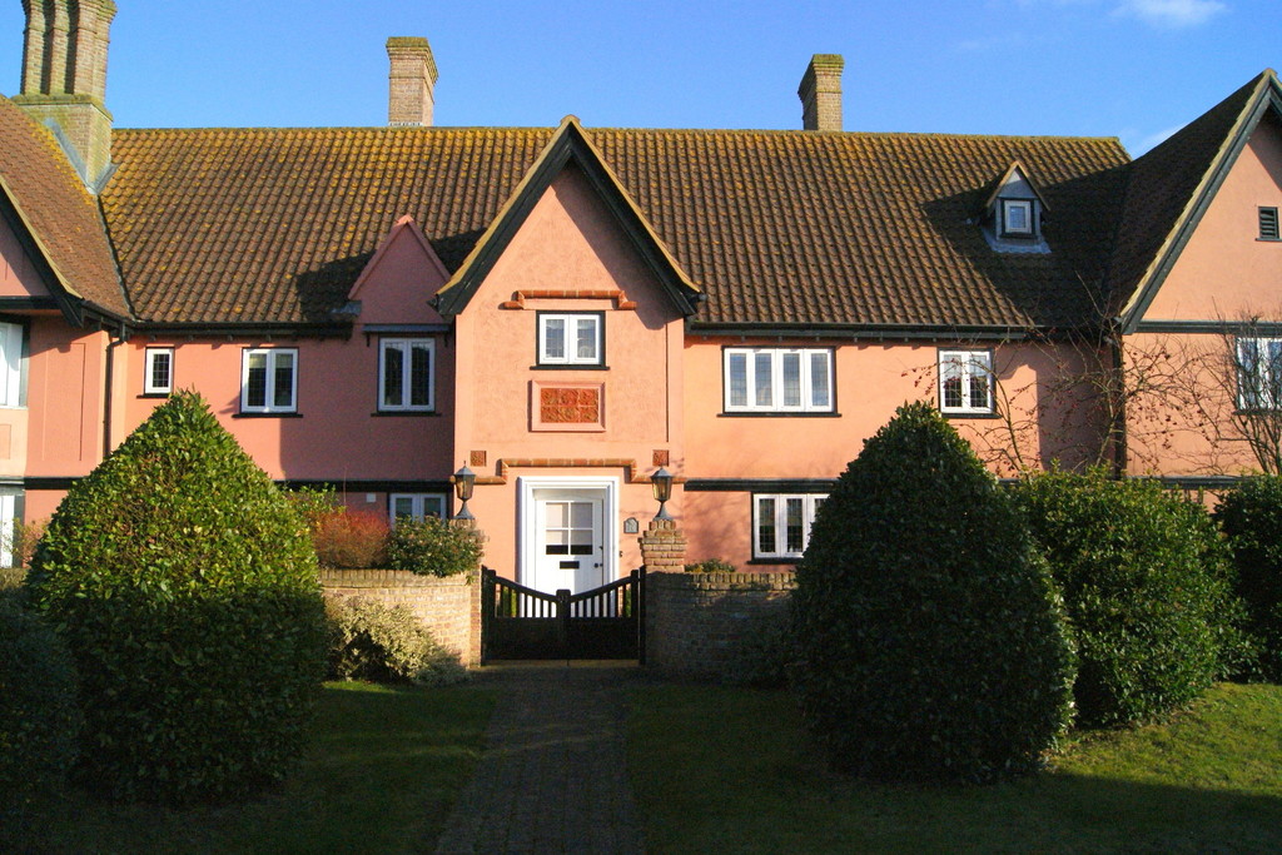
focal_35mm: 27
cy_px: 428
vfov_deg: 47.9
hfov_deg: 67.4
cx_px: 641
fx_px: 962
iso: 800
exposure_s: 1/4000
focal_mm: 18
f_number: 7.1
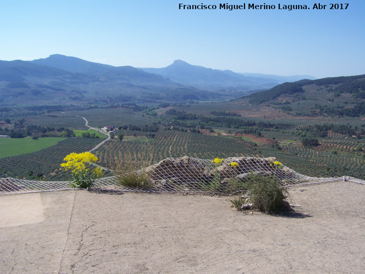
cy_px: 137
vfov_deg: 37.7
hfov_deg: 49.0
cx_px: 182
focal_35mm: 38
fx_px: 401
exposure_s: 1/500
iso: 64
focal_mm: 6.3
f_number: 4
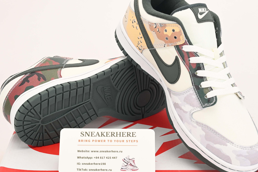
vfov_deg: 17.9
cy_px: 113
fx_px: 545
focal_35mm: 76
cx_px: 123
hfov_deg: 26.6
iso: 100
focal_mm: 39
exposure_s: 1/200
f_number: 11
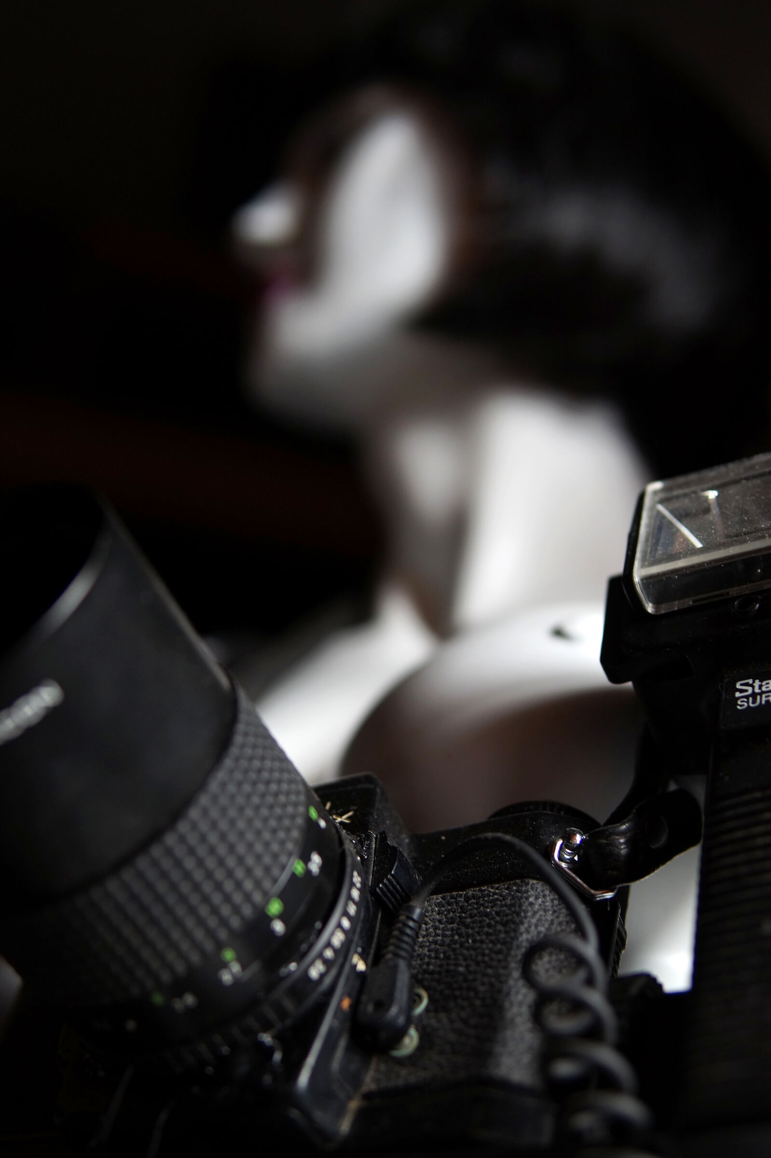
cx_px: 386
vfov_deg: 43.6
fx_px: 1447
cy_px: 579
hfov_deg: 29.8
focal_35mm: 45
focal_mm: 30
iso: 400
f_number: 2.2
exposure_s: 1/50
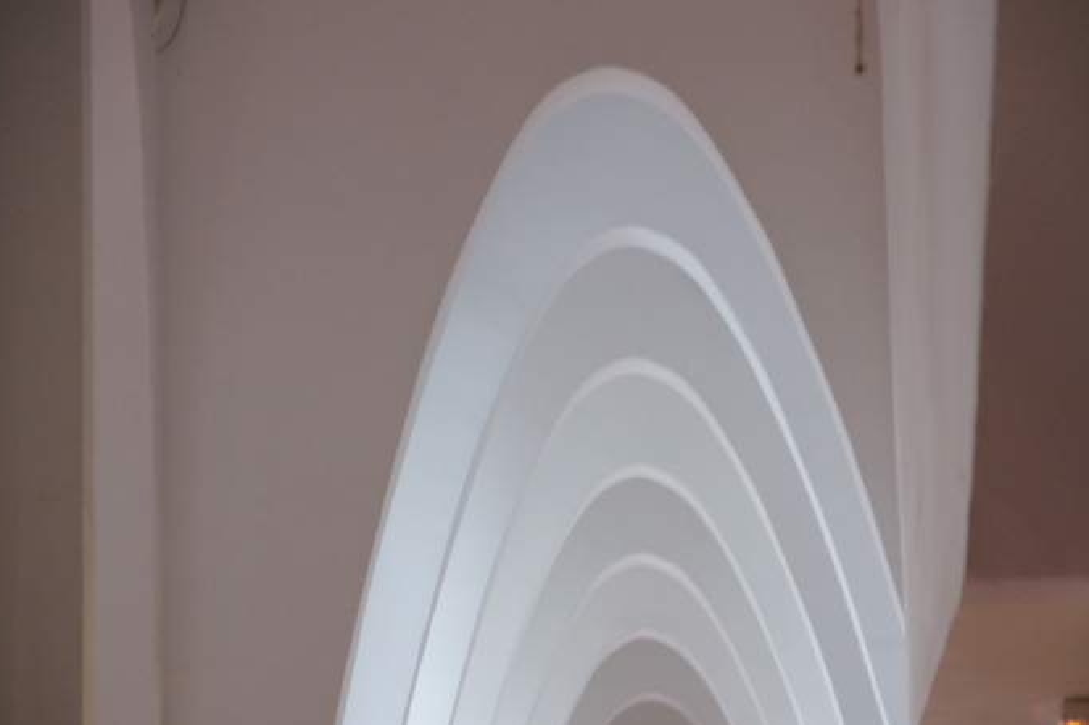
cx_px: 602
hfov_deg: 14.5
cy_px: 402
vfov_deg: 9.7
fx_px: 4293
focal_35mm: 142
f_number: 4.5
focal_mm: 80
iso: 800
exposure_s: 1/10
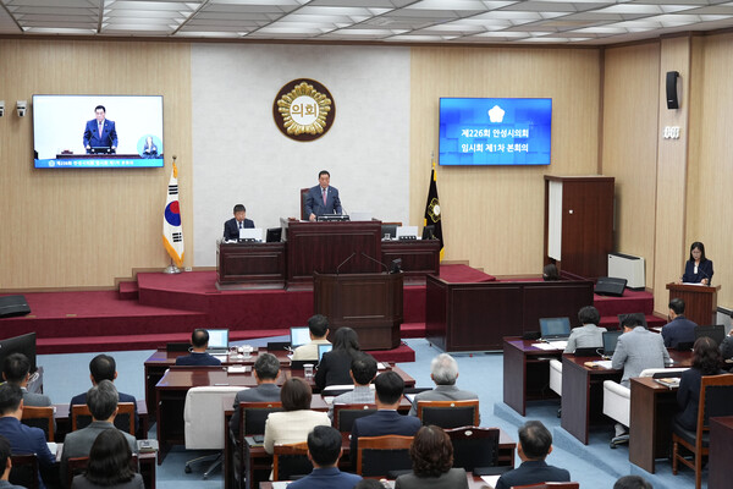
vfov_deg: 25.1
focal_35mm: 54
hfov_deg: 36.9
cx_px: 366
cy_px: 244
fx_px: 1099
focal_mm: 54
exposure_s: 1/250
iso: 2500
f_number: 4
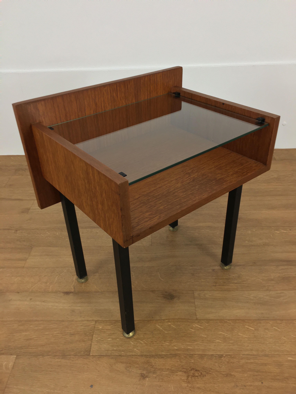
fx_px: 331
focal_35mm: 29
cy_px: 197
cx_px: 148
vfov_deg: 61.7
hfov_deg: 48.2
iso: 50
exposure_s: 1/33
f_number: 2.2
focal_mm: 4.15
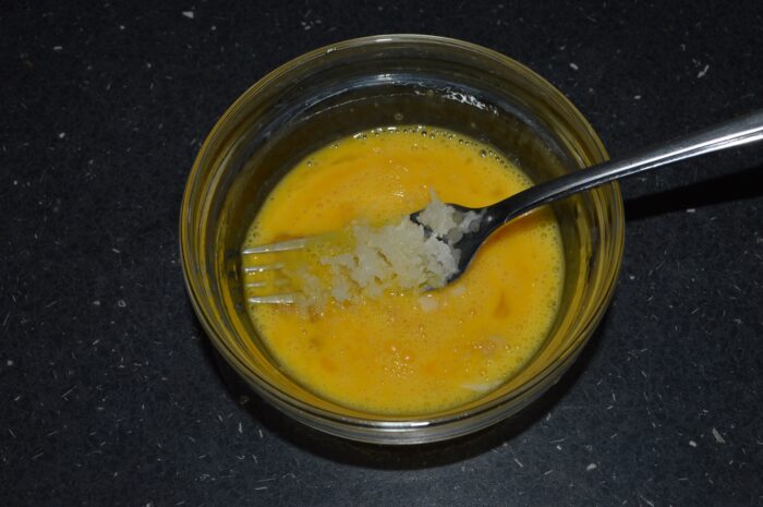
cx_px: 382
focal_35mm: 48
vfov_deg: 28.0
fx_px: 1016
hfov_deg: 41.2
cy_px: 254
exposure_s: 1/60
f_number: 8
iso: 100
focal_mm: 32
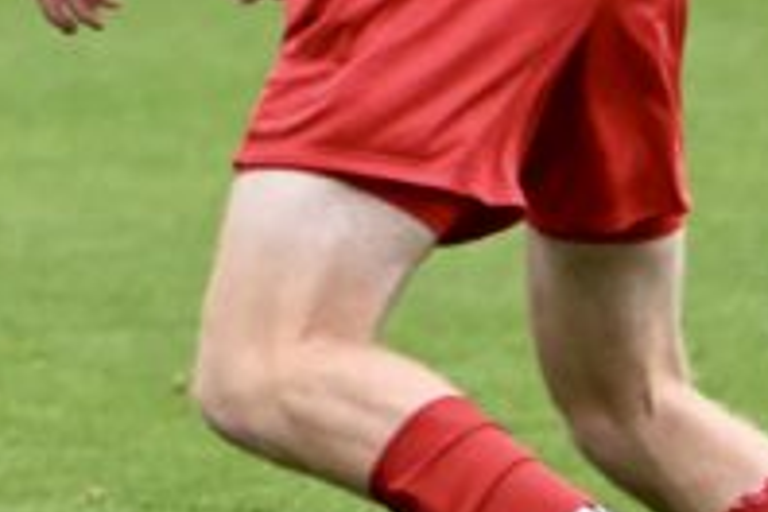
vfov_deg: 1.1
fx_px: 26494
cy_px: -200
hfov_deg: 1.7
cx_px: -915
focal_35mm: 1242
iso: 6400
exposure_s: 1/1600
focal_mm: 240
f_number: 5.6
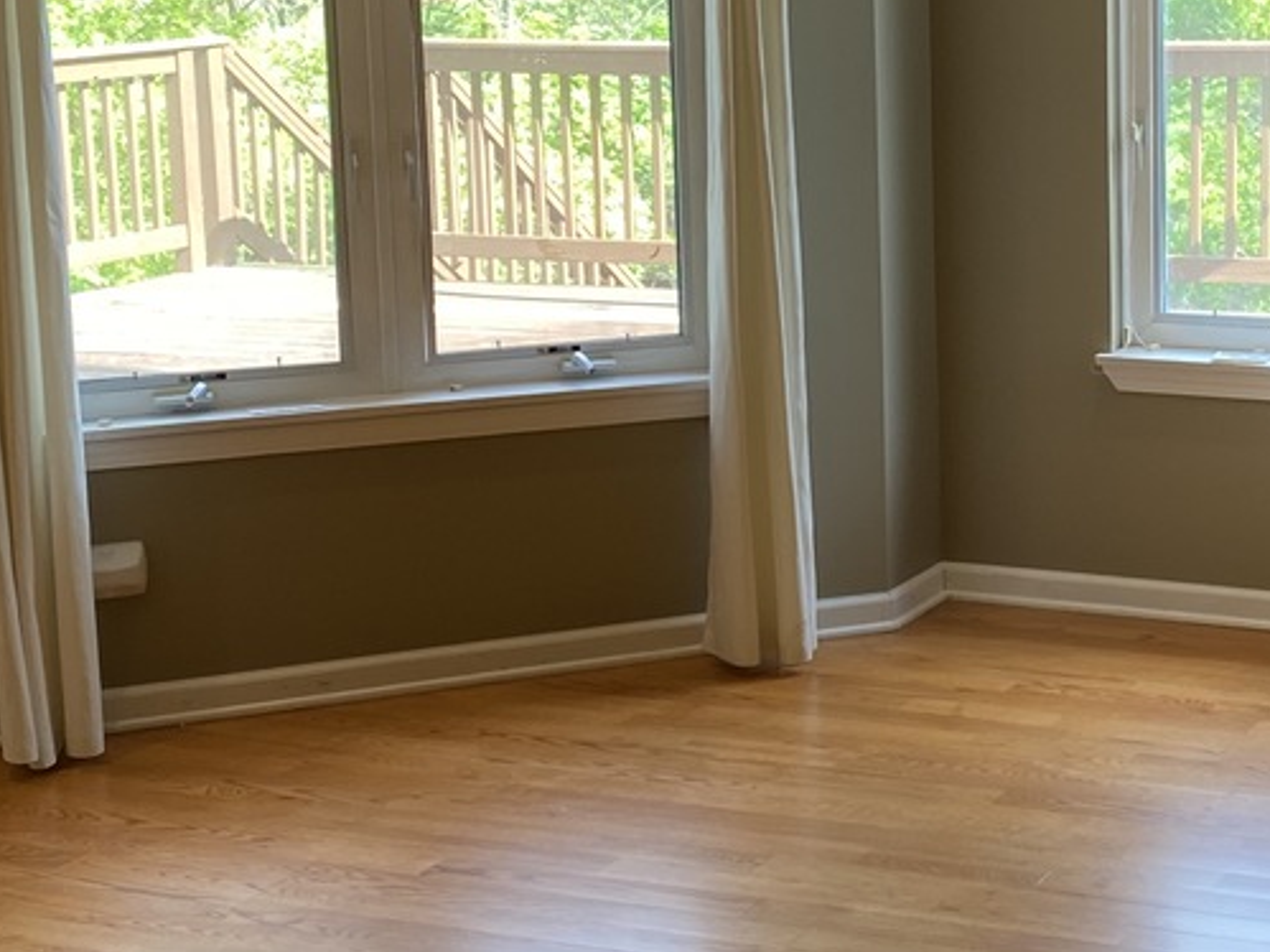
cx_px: 1082
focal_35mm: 75
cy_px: 303
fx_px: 2751
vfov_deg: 19.6
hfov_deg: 25.4
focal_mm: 4.25
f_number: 1.8
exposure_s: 1/120
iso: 100
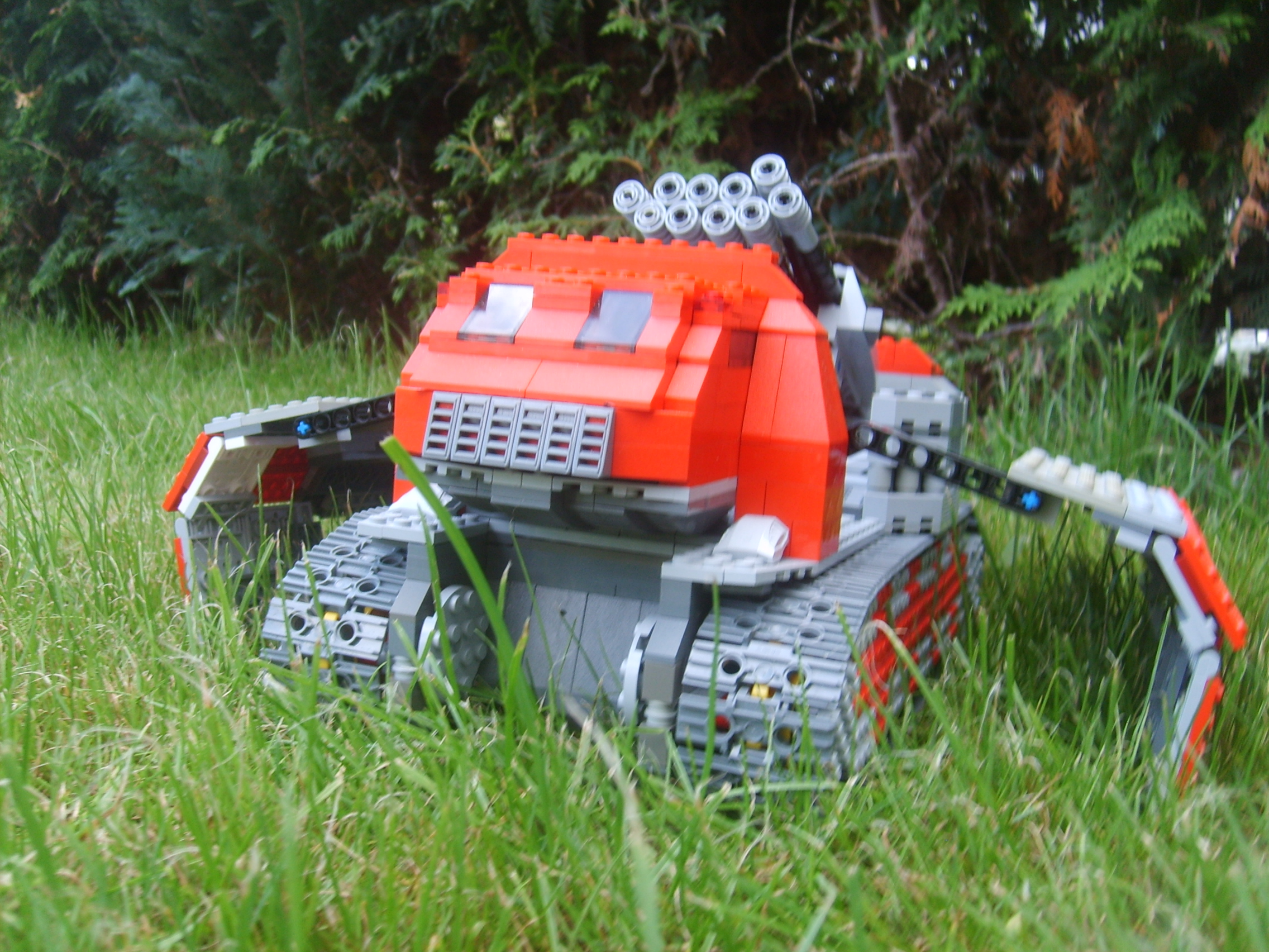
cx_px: 634
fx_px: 1283
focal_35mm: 35
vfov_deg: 40.7
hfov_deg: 52.6
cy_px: 476
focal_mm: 5.8
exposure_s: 1/60
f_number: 2.8
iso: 50
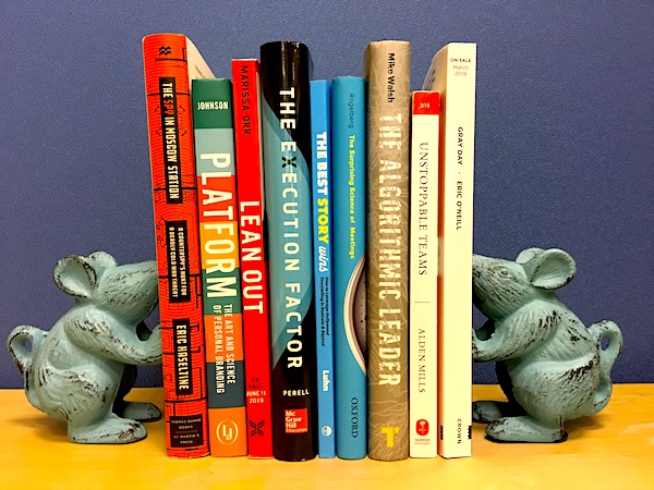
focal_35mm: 29
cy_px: 245
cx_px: 327
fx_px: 548
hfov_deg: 61.7
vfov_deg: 48.2
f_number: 2.2
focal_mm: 4.15
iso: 100
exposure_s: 1/15
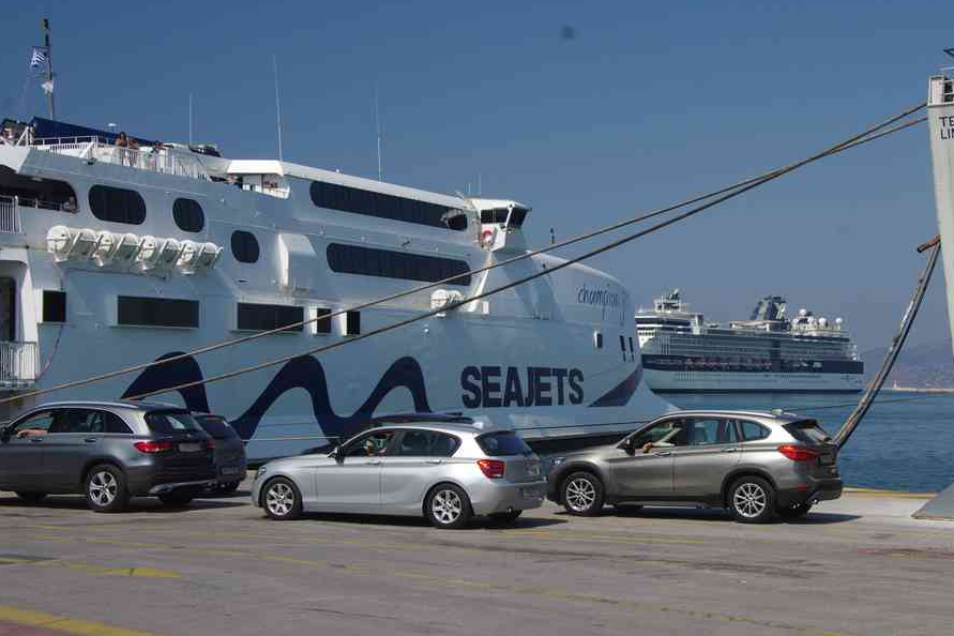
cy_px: 317
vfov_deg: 20.9
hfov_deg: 30.8
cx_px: 519
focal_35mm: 65
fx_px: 1728
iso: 200
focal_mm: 38.8
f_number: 11
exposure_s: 1/160
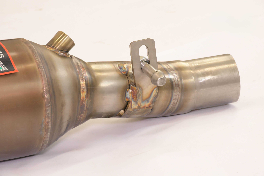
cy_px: 88
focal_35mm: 157
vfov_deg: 8.7
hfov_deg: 13.1
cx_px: 132
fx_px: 1151
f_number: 13
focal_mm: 105
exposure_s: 1/80
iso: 2500
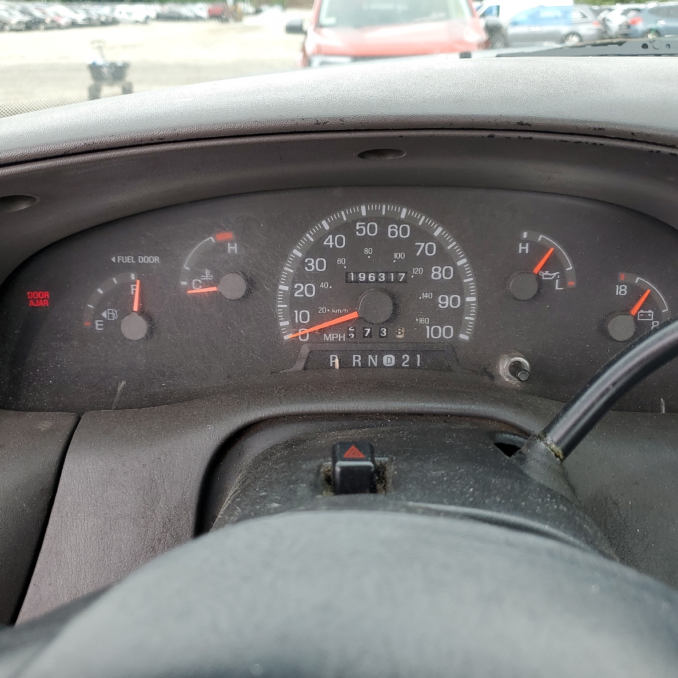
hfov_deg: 52.5
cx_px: 322
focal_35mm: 31
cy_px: 336
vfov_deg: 52.5
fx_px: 687
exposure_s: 1/120
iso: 52
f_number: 1.5
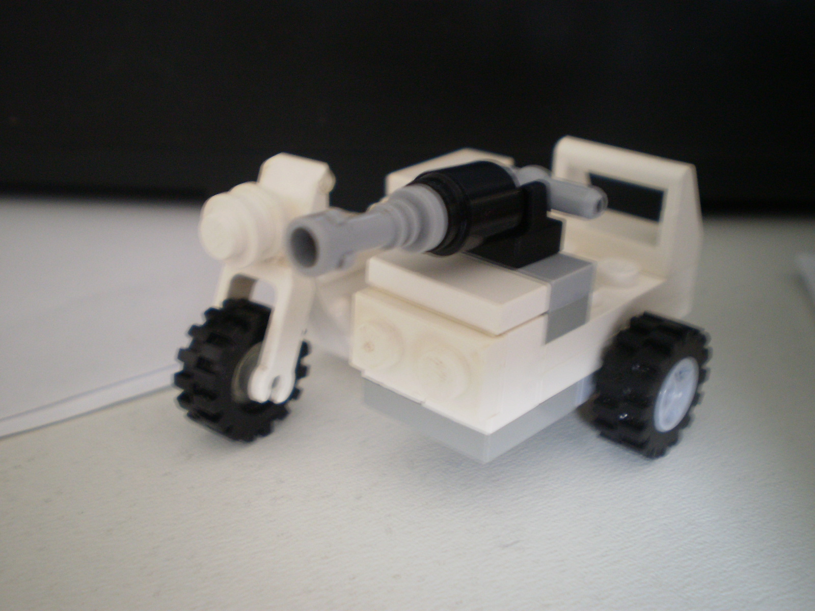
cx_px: 408
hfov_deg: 44.8
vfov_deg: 34.3
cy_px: 306
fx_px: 989
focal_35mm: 42
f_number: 3.5
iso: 160
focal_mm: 7.4
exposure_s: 1/2
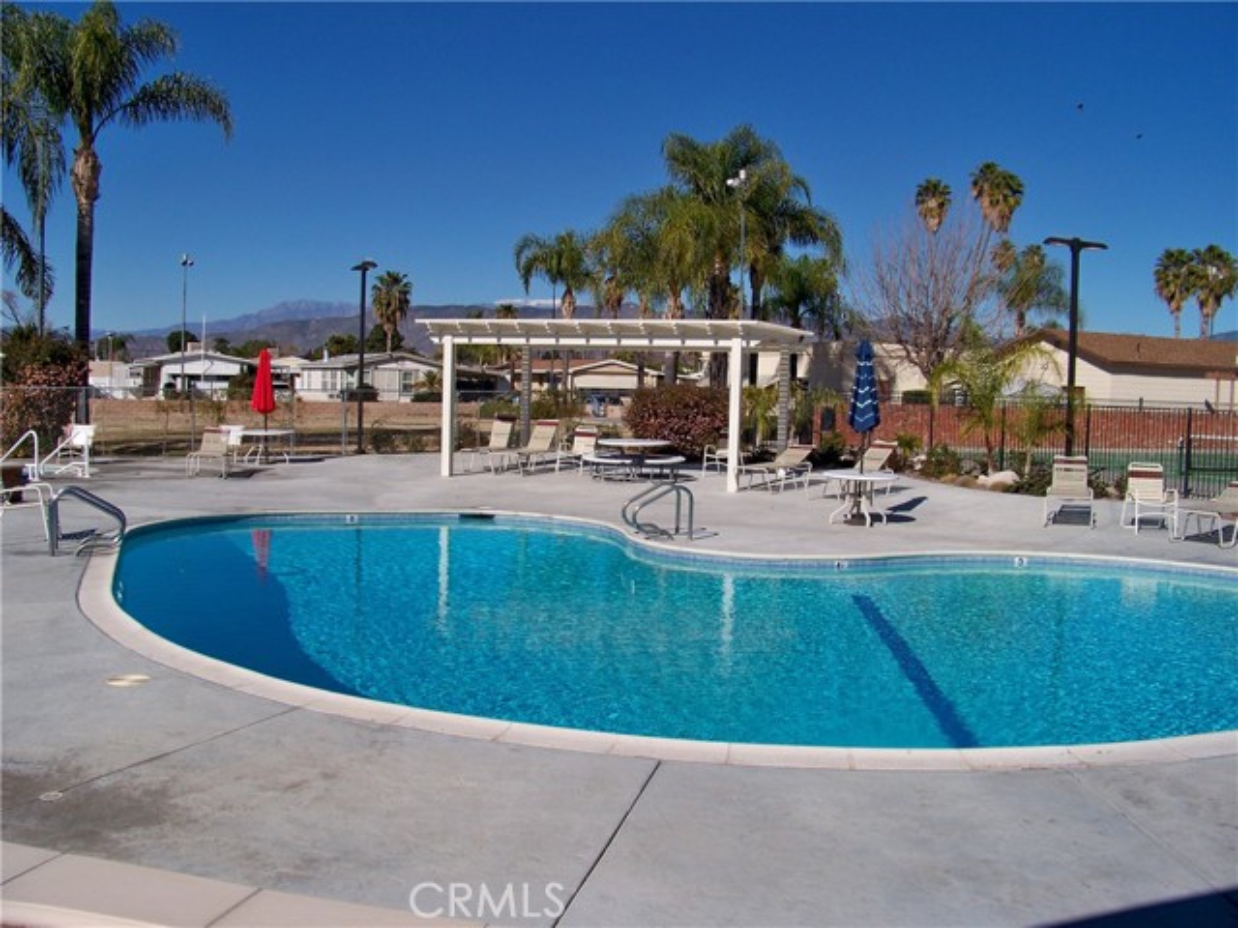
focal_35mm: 33
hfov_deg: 55.4
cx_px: 619
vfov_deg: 42.9
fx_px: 1180
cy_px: 464
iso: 64
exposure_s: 1/1250
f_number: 4
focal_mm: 5.85
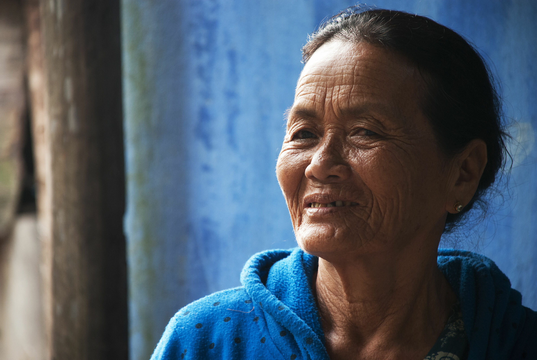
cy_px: 180
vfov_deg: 6.8
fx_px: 3024
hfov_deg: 10.1
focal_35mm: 202
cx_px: 268
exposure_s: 1/30
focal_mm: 135
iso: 320
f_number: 5.6
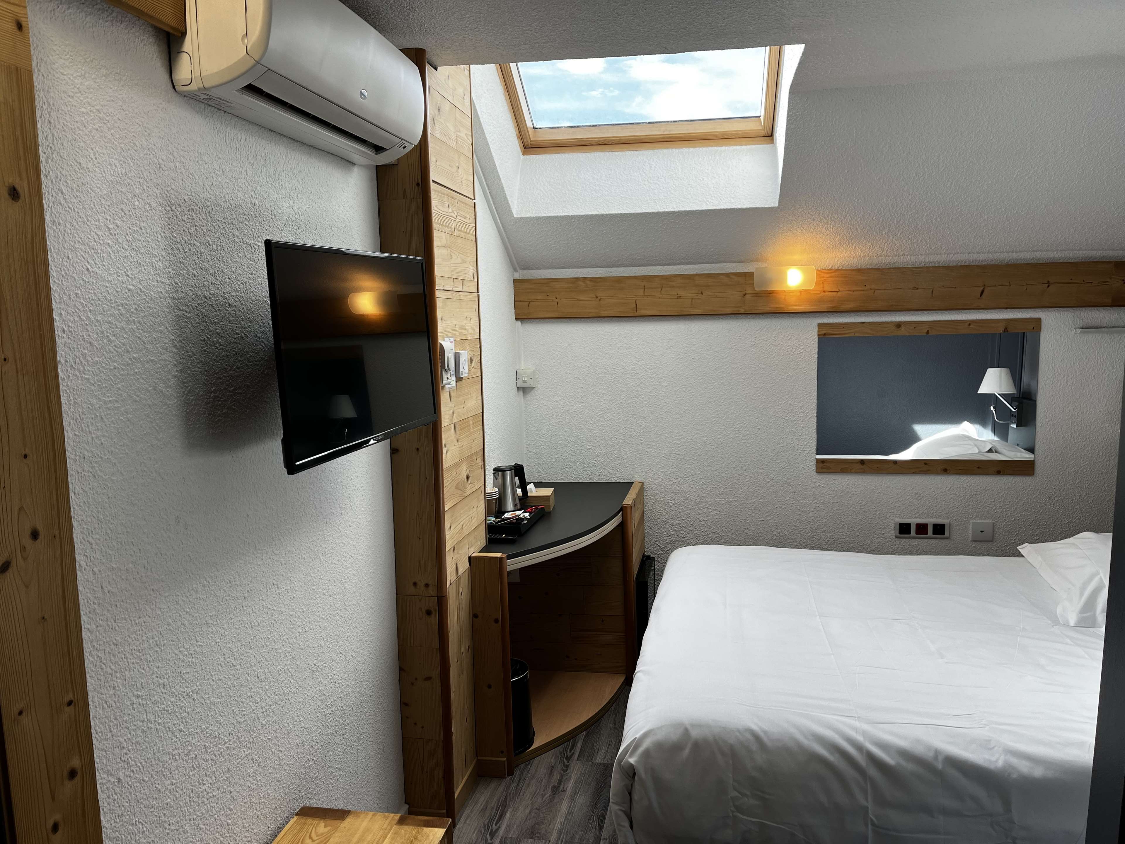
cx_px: 562
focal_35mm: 26
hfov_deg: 67.3
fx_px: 845
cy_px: 422
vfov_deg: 53.1
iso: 40
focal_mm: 5.1
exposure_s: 1/283
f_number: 1.6
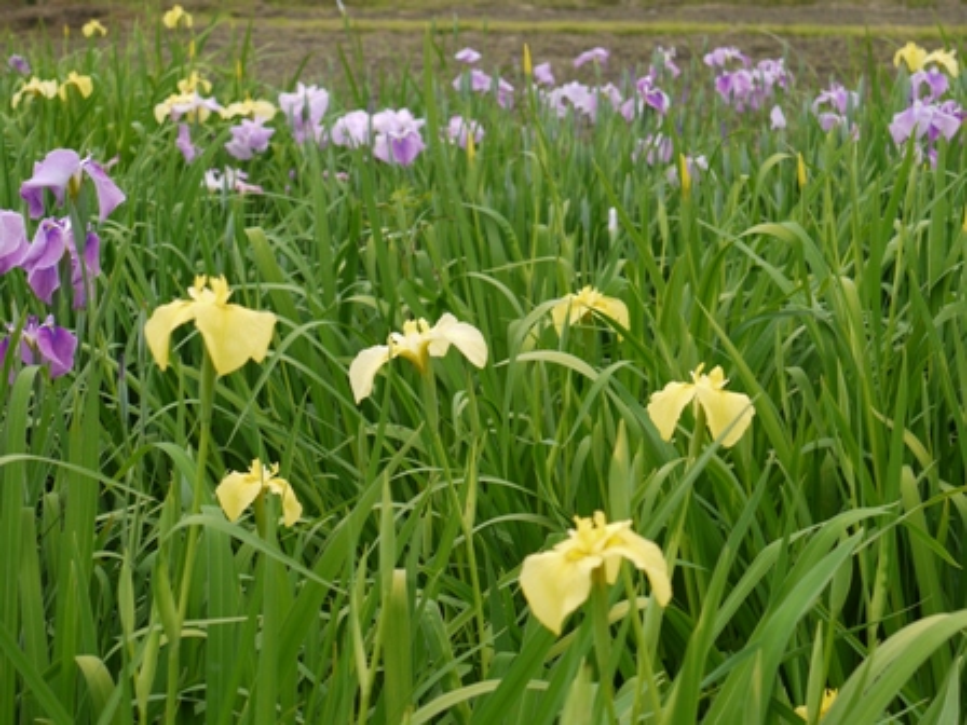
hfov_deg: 25.7
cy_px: 362
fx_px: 2123
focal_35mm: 76
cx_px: 484
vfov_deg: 19.4
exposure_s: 1/200
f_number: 5.6
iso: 100
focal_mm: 38
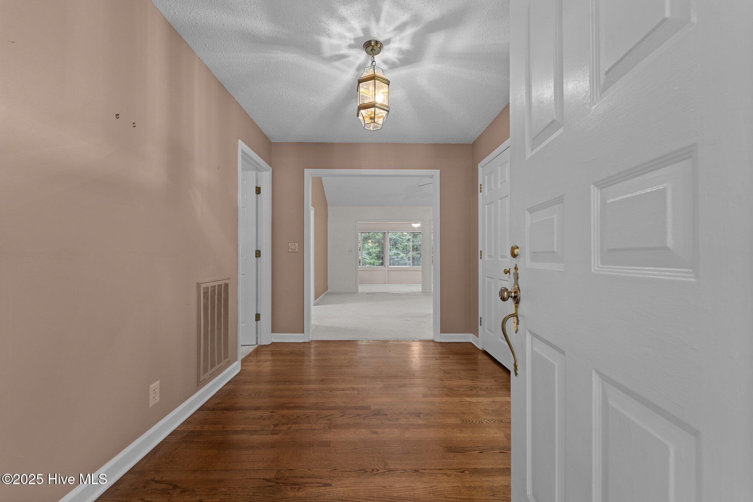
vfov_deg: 81.2
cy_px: 251
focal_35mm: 14
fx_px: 293
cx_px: 376
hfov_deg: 104.3
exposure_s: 1.3
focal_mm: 14
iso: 500
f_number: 8
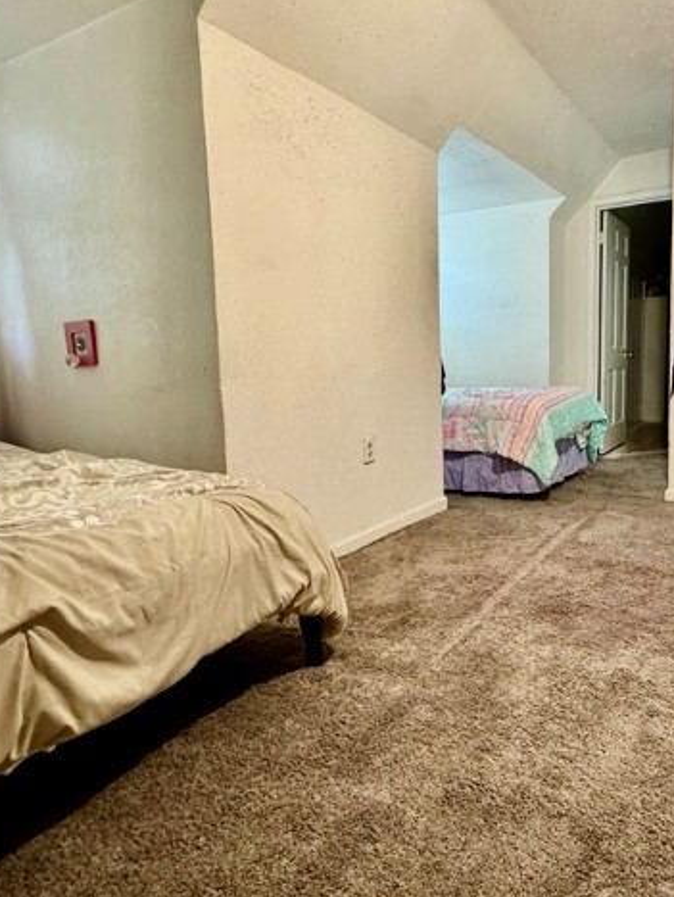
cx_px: 465
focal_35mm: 23
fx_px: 596
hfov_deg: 57.3
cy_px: 423
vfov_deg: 73.8
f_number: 2.2
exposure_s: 1/60
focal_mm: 2.22
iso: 320
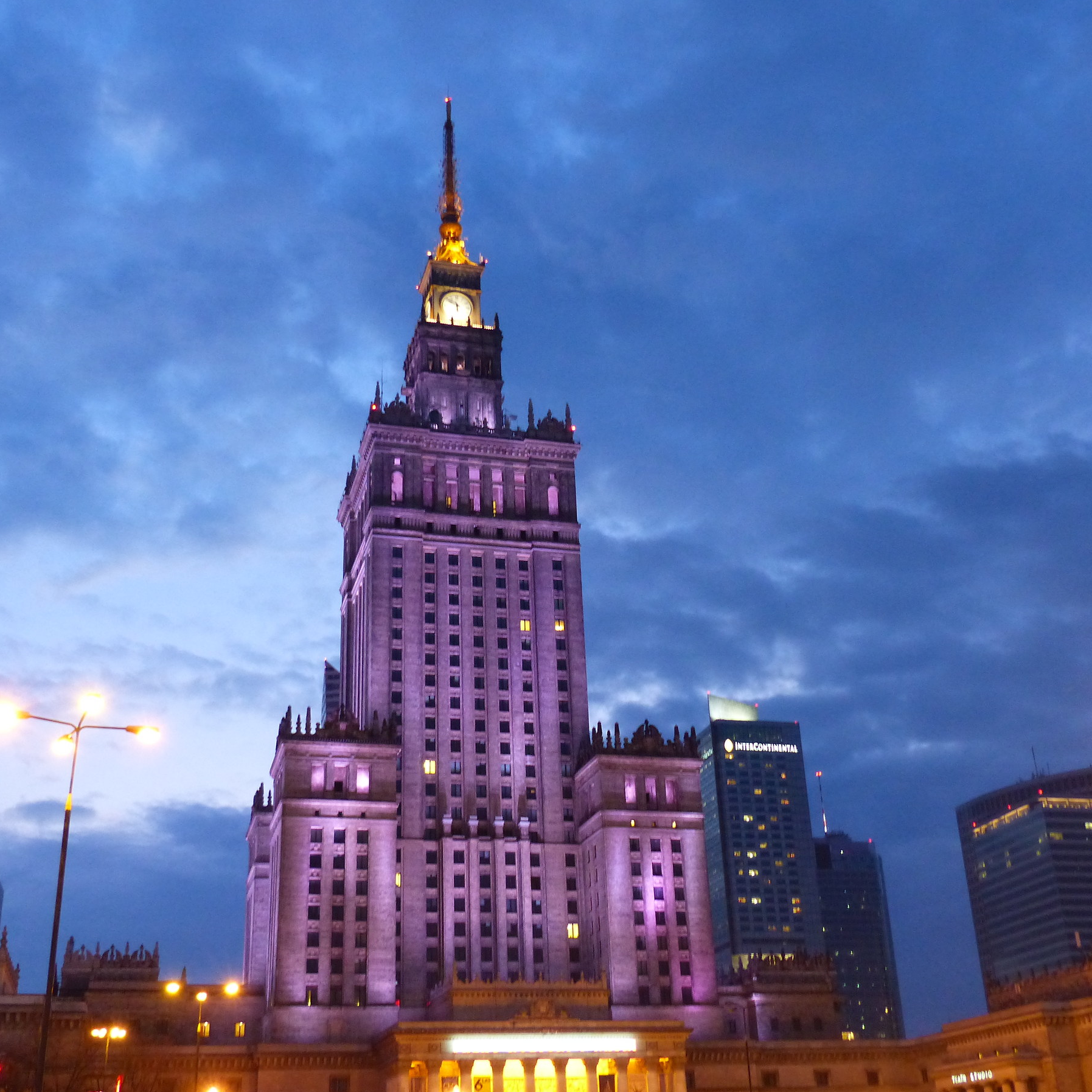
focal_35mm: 39
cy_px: 546
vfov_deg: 42.8
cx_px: 542
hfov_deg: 42.8
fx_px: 1392
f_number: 2.8
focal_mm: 5.9
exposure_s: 1/13
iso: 400
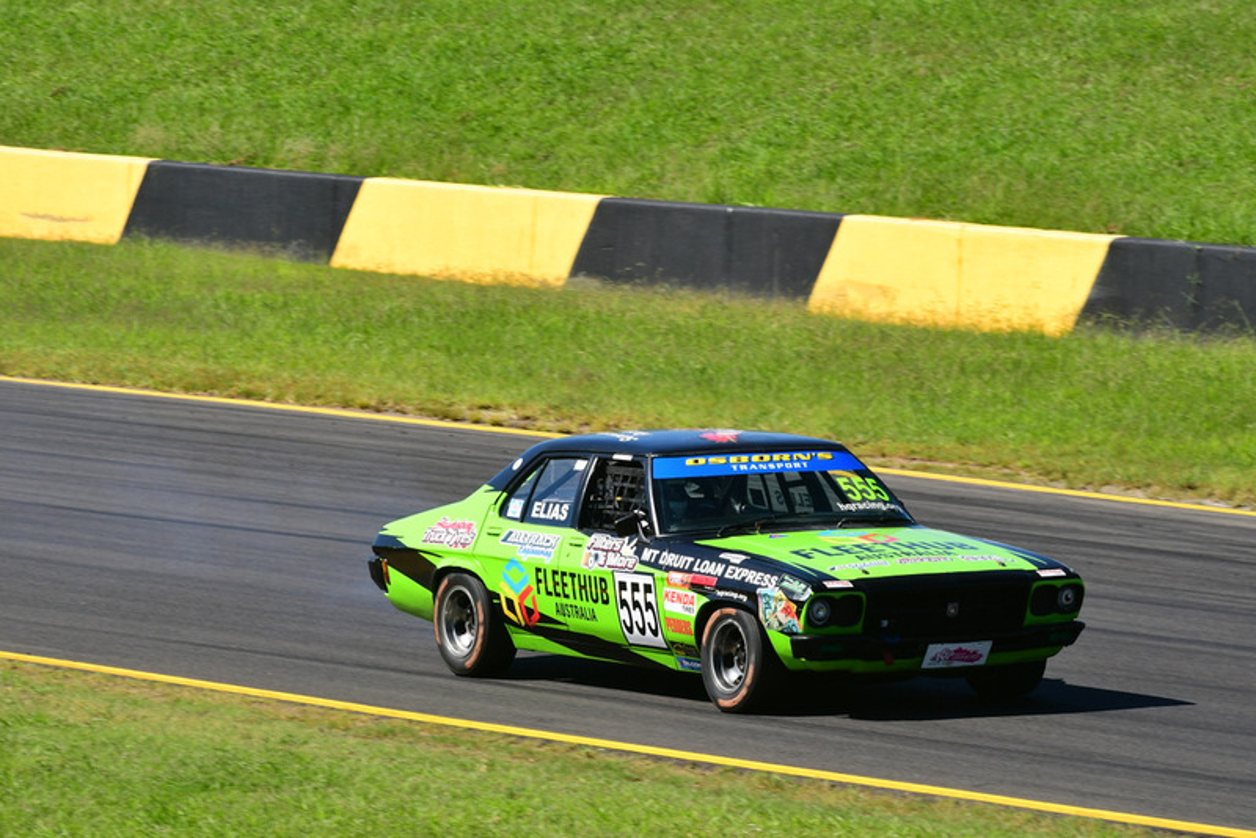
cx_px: 628
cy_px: 419
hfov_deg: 5.7
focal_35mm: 360
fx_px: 12564
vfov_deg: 3.8
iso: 500
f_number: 11
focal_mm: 240
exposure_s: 1/640
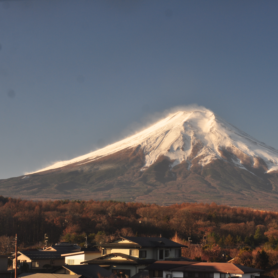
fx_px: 636
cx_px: 209
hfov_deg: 24.4
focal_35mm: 70
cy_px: 140
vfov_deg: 24.7
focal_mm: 36
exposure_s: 1/160
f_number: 6.3
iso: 200
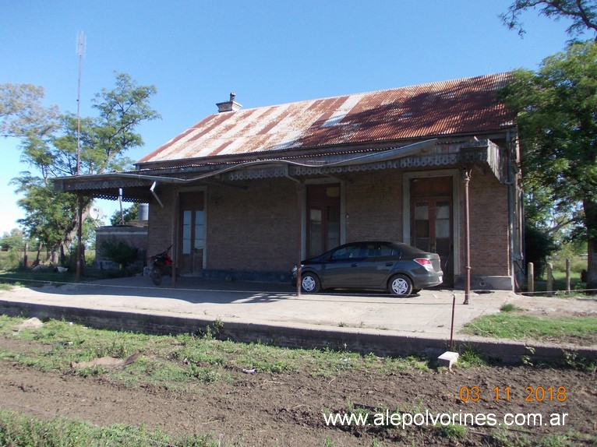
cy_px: 224
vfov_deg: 49.7
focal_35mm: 28
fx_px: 483
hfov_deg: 63.5
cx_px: 298
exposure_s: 1/160
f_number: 5.4
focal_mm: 4
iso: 80
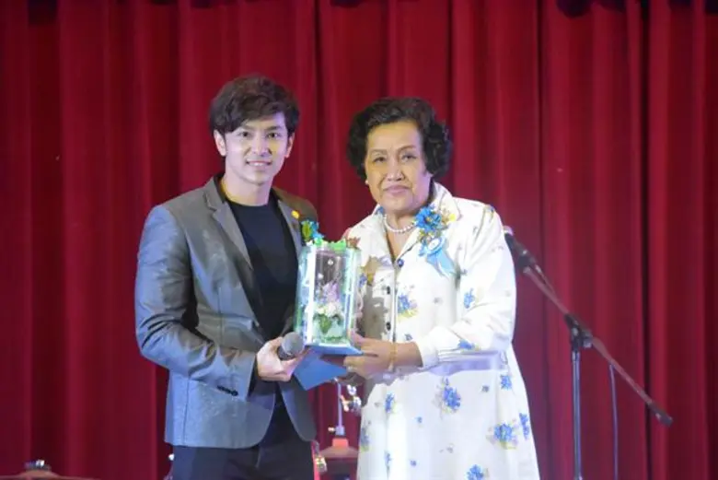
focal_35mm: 255
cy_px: 240
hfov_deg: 8.1
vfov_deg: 5.4
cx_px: 359
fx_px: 5088
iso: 7200
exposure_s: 1/500
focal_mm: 170
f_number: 5
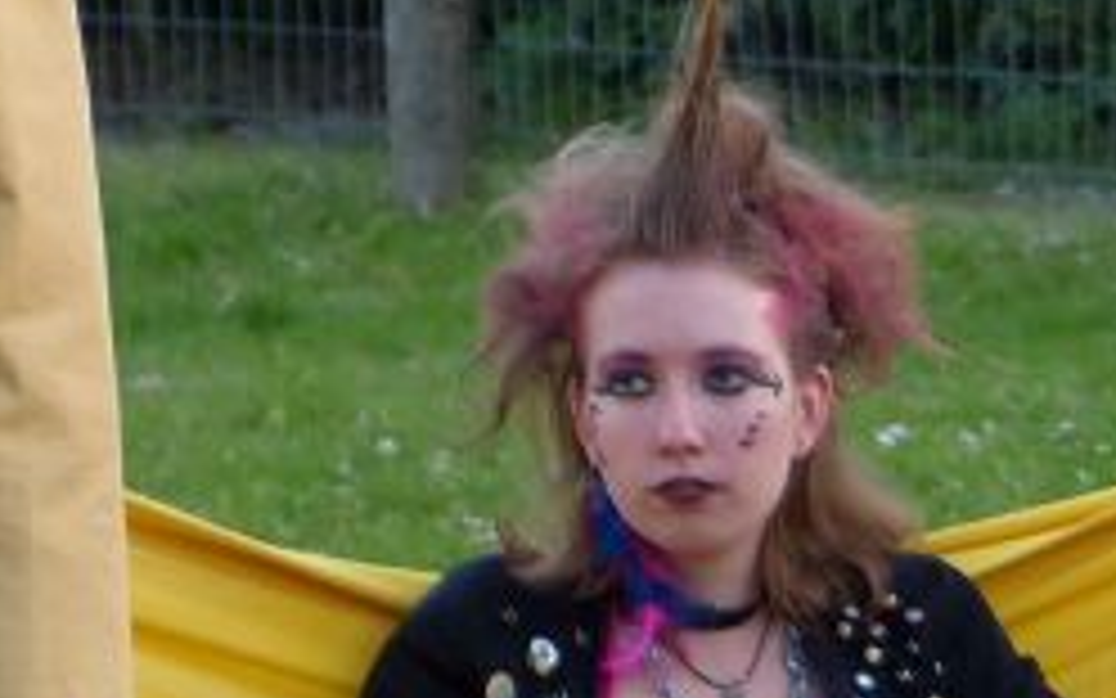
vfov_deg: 1.7
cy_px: 81
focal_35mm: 795
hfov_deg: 2.6
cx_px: 14
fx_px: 24180
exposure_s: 1/80
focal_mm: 33.5
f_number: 2.8
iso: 100
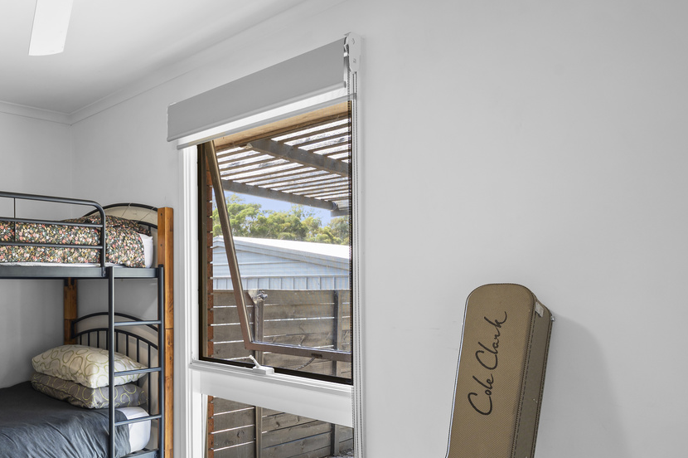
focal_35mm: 27
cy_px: 286
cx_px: 67
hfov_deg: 57.7
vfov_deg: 47.4
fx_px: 516
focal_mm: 14
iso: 200
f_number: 9
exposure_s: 1/1.67
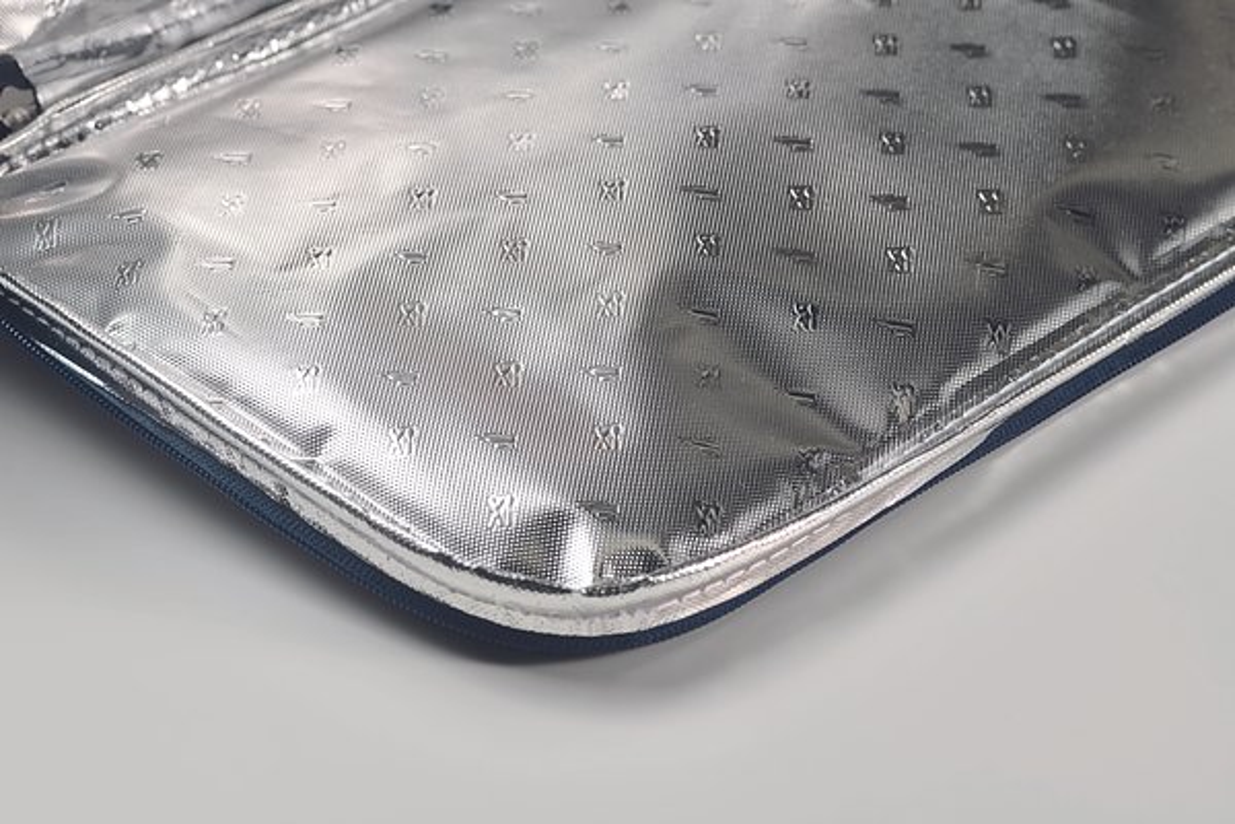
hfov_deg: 19.5
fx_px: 3602
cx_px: 618
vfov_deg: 13.0
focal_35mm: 105
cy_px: 412
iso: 100
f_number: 14
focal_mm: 105
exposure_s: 1/100
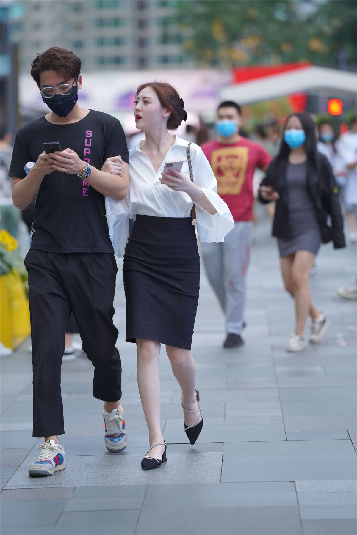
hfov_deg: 10.2
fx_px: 2008
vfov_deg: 15.2
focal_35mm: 135
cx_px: 178
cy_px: 268
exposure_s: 1/640
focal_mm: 135
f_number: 2.2
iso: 640
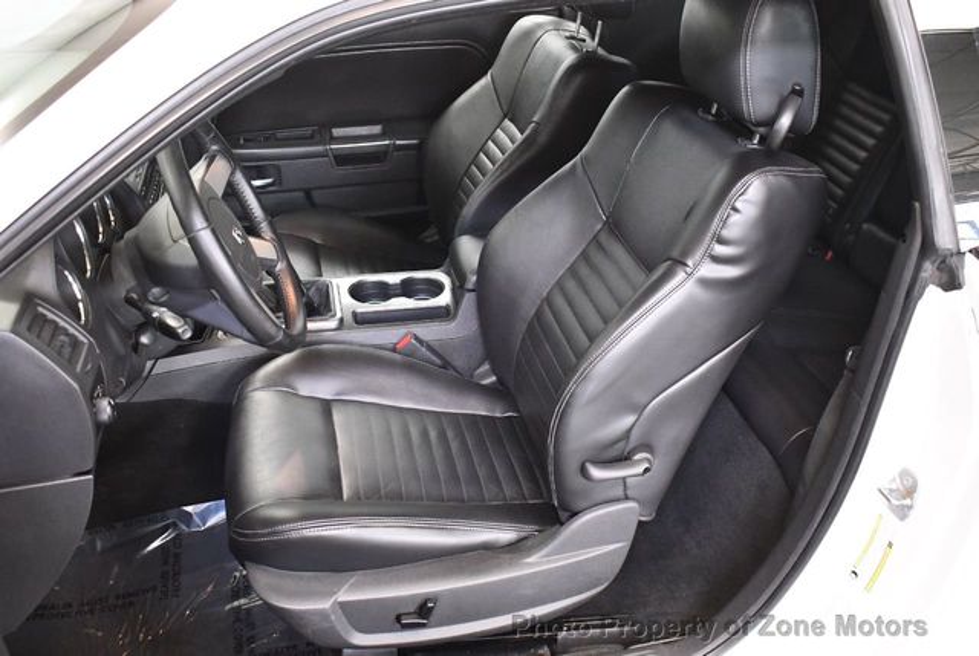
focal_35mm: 36
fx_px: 981
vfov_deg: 37.0
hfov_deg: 53.1
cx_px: 490
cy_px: 328
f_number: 3.5
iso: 3200
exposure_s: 1/125
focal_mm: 18
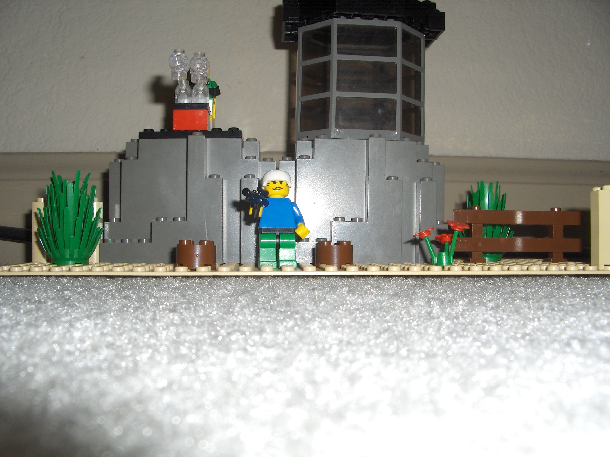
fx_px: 617
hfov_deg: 52.6
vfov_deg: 40.7
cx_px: 305
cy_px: 228
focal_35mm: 35
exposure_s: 1/60
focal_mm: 5.8
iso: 100
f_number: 4.3
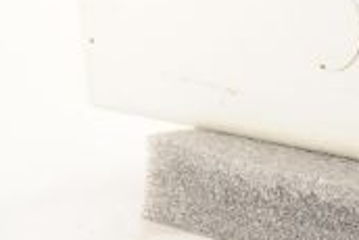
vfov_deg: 7.8
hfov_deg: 11.6
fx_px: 1737
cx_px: 386
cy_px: -80
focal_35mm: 174
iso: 1600
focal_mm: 50
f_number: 10
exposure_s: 1/125
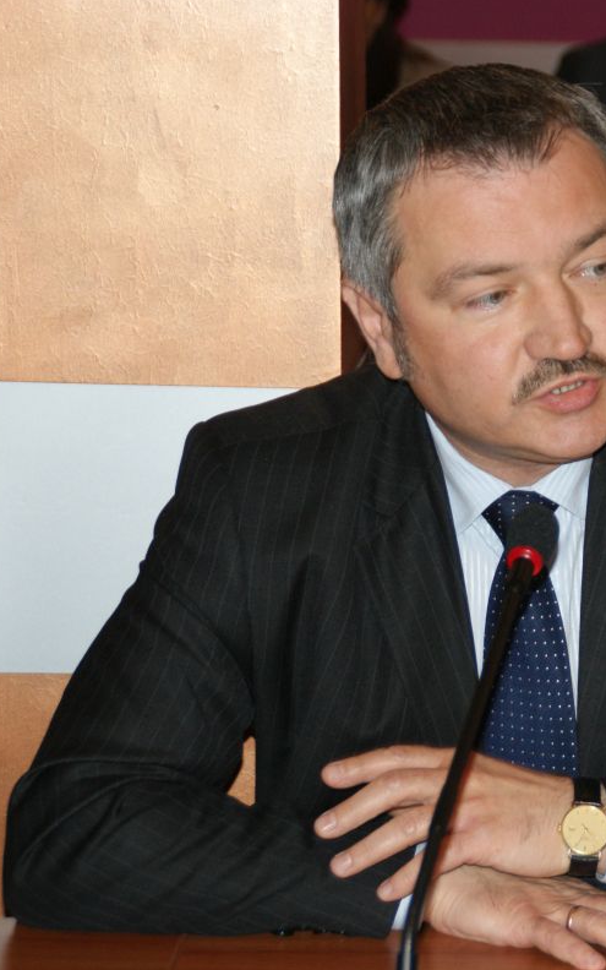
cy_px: 482
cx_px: 639
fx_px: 4281
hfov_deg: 8.0
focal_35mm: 162
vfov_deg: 12.9
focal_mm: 70
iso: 400
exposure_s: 1/100
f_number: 5.6
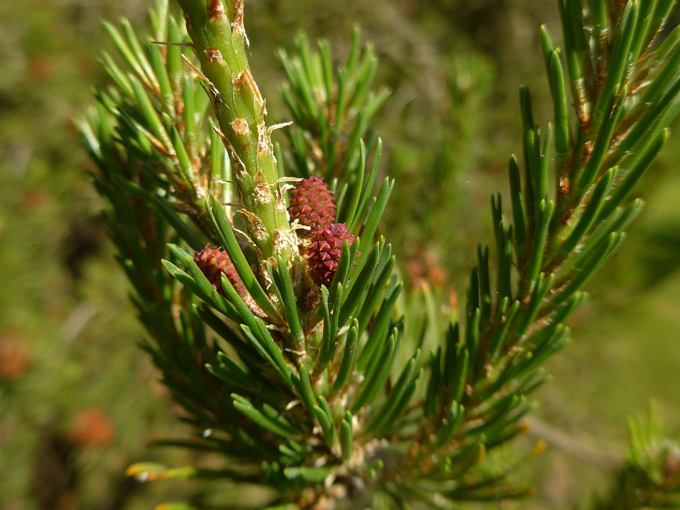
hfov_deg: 63.4
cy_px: 255
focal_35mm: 28
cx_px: 340
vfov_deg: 49.7
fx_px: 550
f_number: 2.8
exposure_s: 1/1000
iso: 80
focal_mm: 6
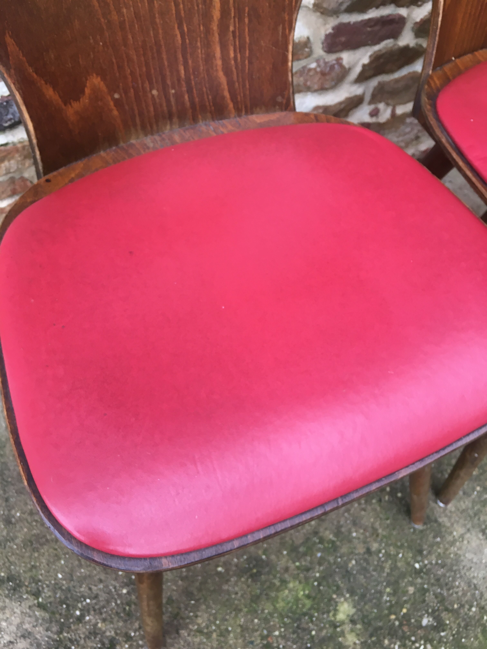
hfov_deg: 48.2
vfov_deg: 61.7
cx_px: 244
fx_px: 544
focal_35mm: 29
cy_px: 324
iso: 80
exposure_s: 1/33
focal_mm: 4.15
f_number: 2.2
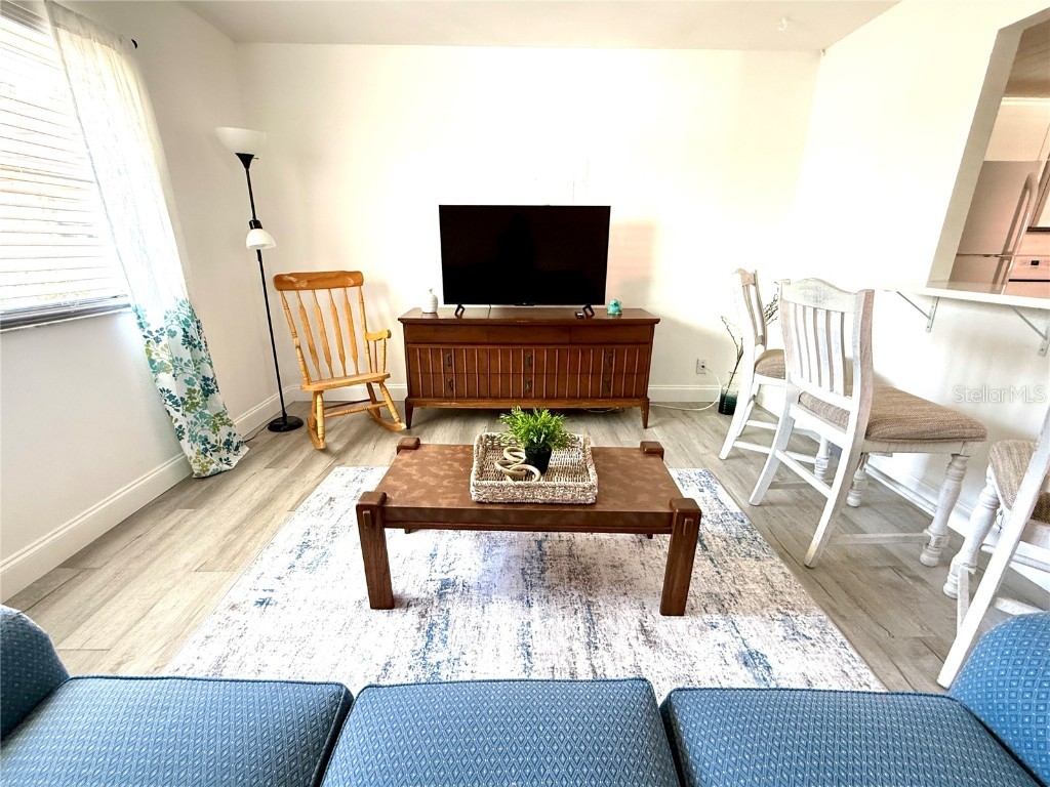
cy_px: 394
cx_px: 525
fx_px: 425
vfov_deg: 85.7
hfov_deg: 102.1
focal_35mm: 14
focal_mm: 2.22
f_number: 2.2
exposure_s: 1/99
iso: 320
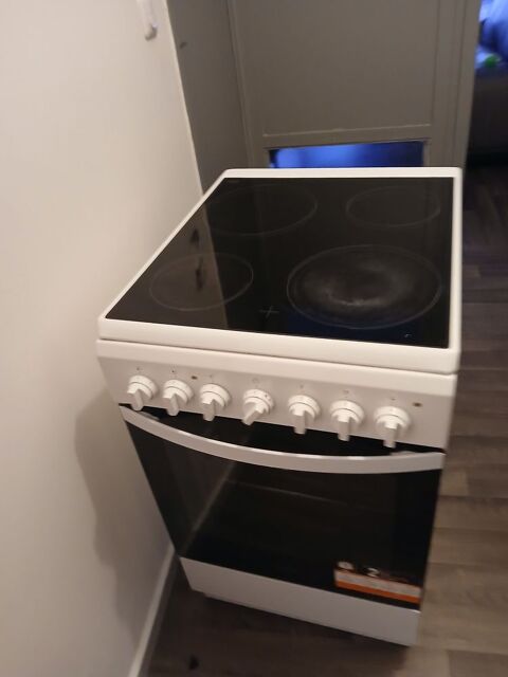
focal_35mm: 26
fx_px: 509
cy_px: 338
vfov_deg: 67.3
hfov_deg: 53.1
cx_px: 254
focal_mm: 3.98
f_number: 1.8
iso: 500
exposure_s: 1/25
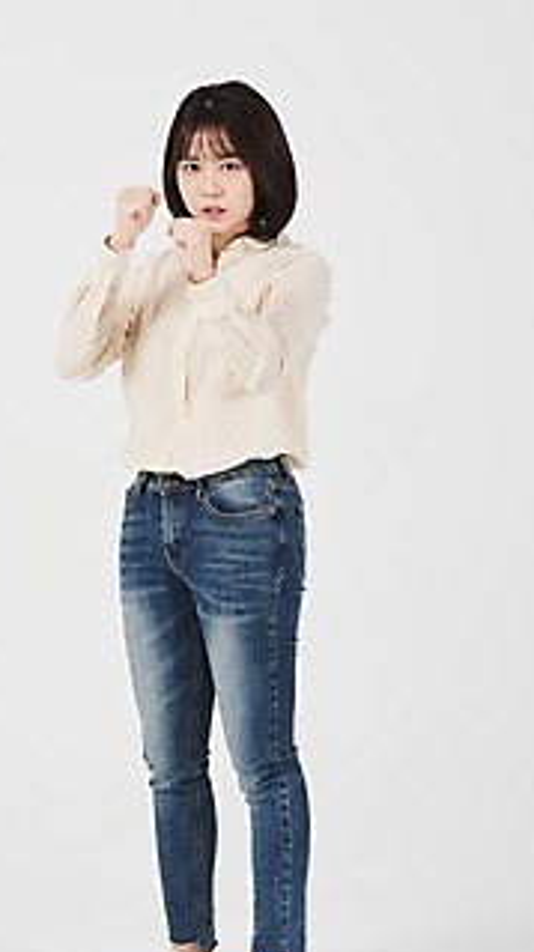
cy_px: 519
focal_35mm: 113
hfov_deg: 10.7
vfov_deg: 19.0
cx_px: 213
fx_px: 2850
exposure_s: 1/125
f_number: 13
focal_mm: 86
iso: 100
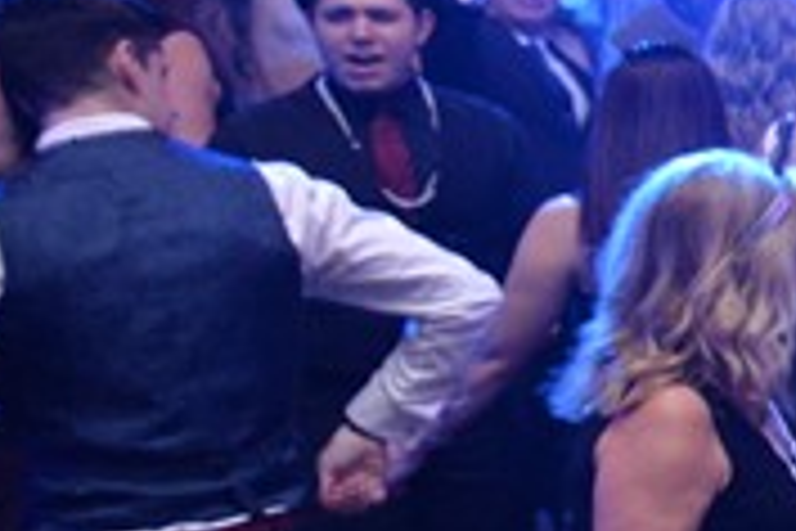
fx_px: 2498
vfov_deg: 12.1
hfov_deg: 12.1
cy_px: 281
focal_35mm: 113
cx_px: 2181
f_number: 3.5
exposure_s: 1/60
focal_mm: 20
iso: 2000
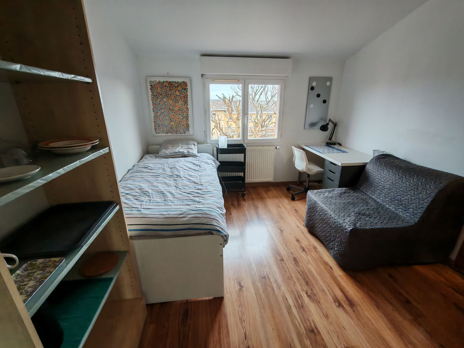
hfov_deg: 94.5
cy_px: 174
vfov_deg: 78.1
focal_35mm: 16
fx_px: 214
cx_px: 232
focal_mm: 1.96
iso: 125
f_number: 2.2
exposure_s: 1/30
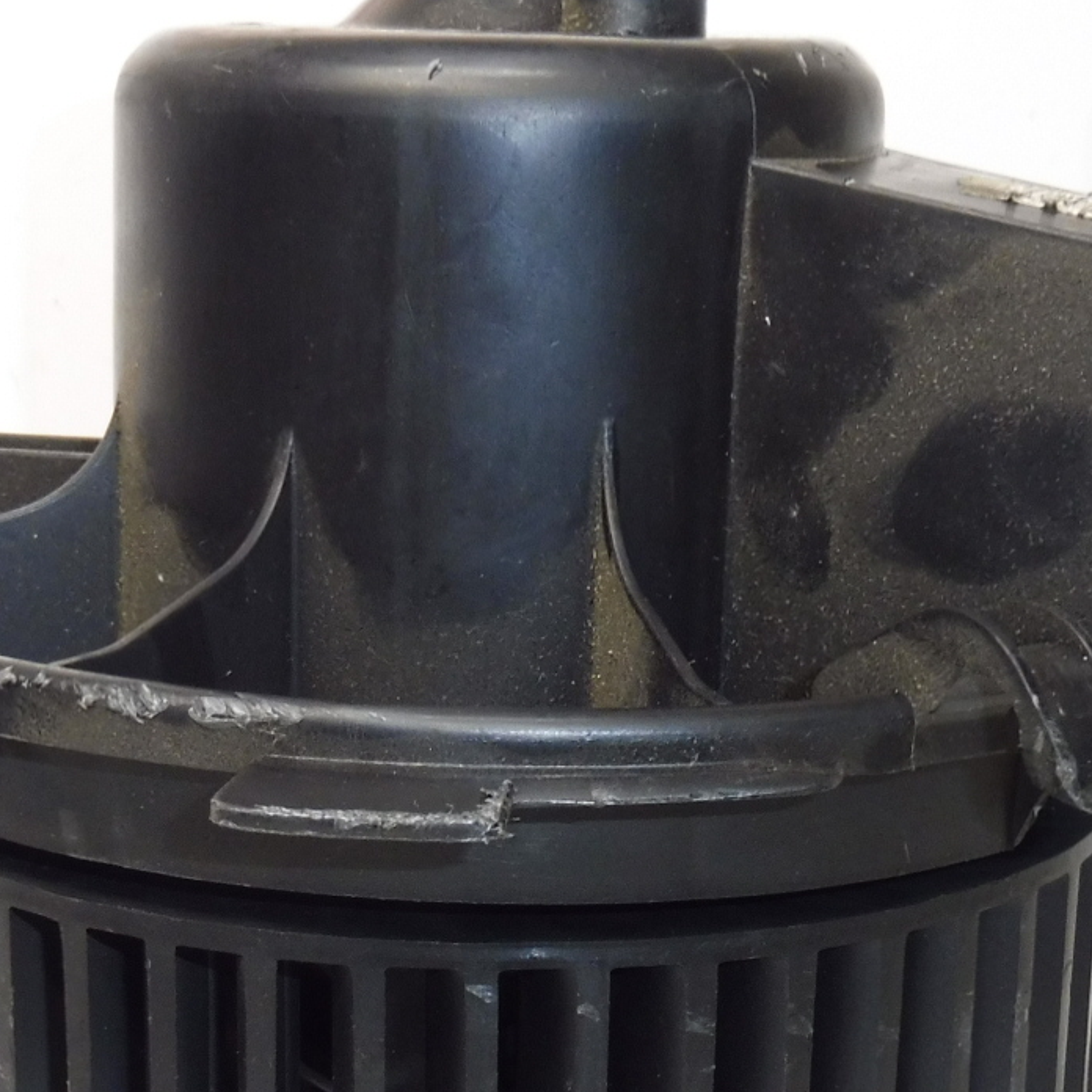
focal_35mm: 78
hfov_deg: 22.2
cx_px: 469
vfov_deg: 21.8
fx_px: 2784
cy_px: 921
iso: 200
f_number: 3.5
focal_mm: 5.4
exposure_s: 1/60
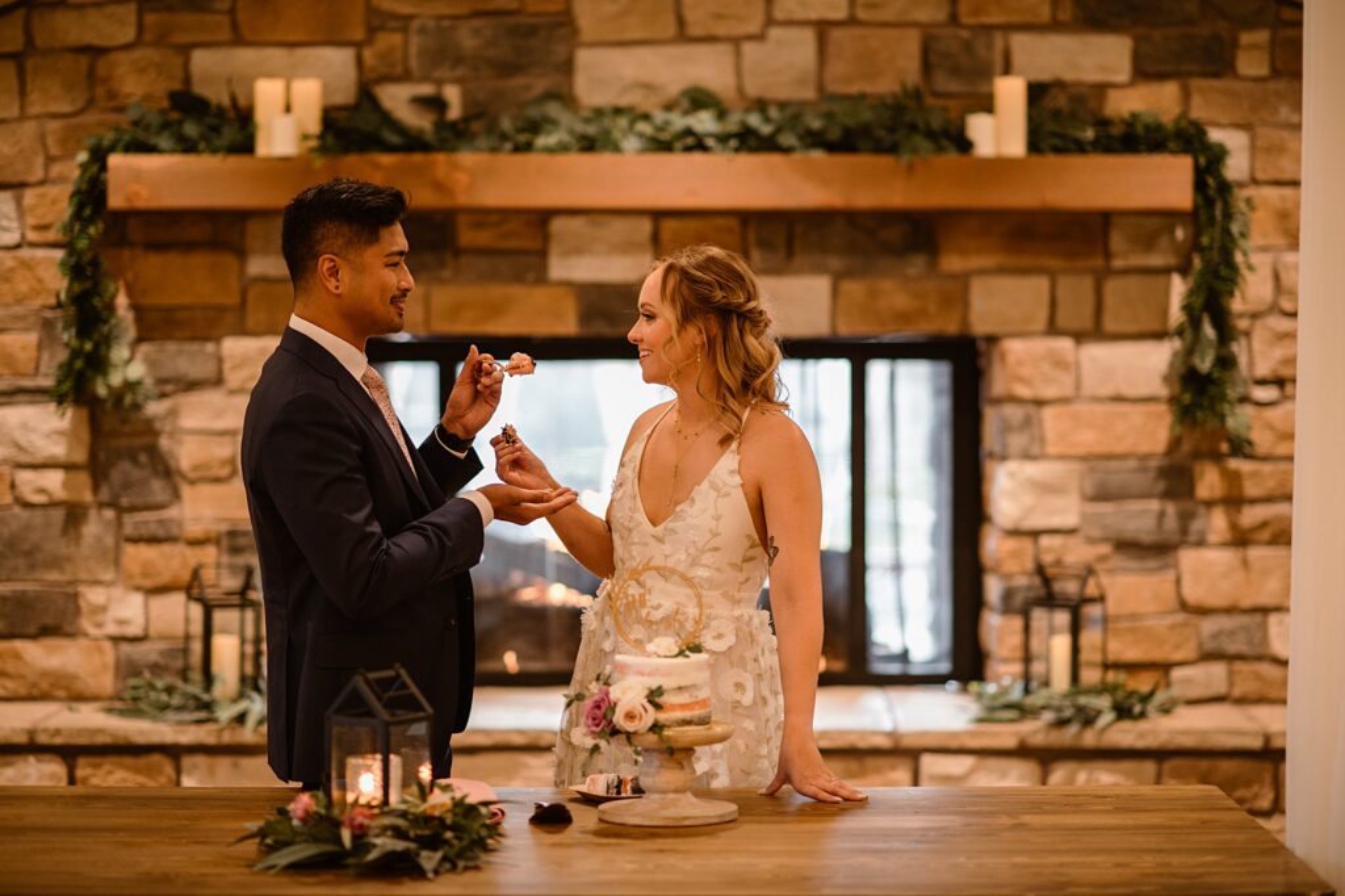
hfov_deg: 23.9
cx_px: 672
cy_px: 448
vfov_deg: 16.1
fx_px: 3174
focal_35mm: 85
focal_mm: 85
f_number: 1.8
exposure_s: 1/250
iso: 1000
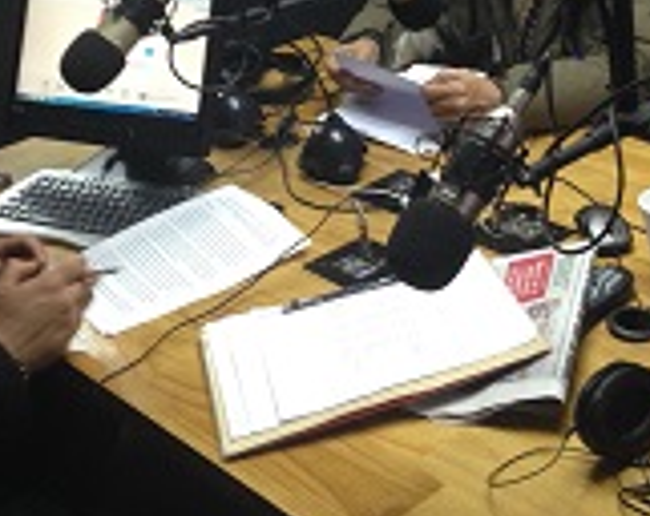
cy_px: -6
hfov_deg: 26.0
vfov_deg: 20.2
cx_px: 412
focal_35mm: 73
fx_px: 1401
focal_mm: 4.12
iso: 250
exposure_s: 1/20
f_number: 2.4
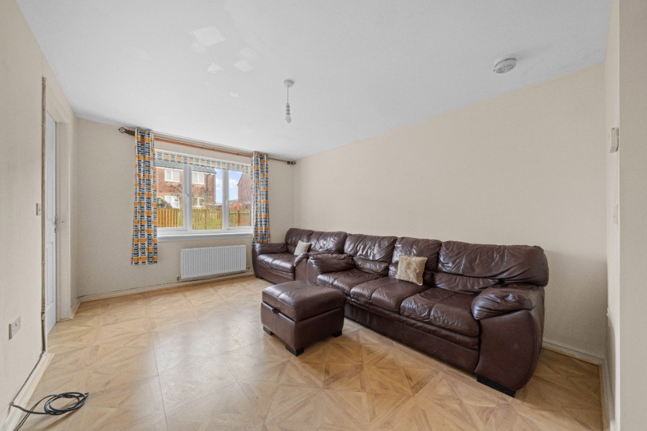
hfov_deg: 112.6
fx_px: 216
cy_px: 216
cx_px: 324
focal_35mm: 12
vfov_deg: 90.0
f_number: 22
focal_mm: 12
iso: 800
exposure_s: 8
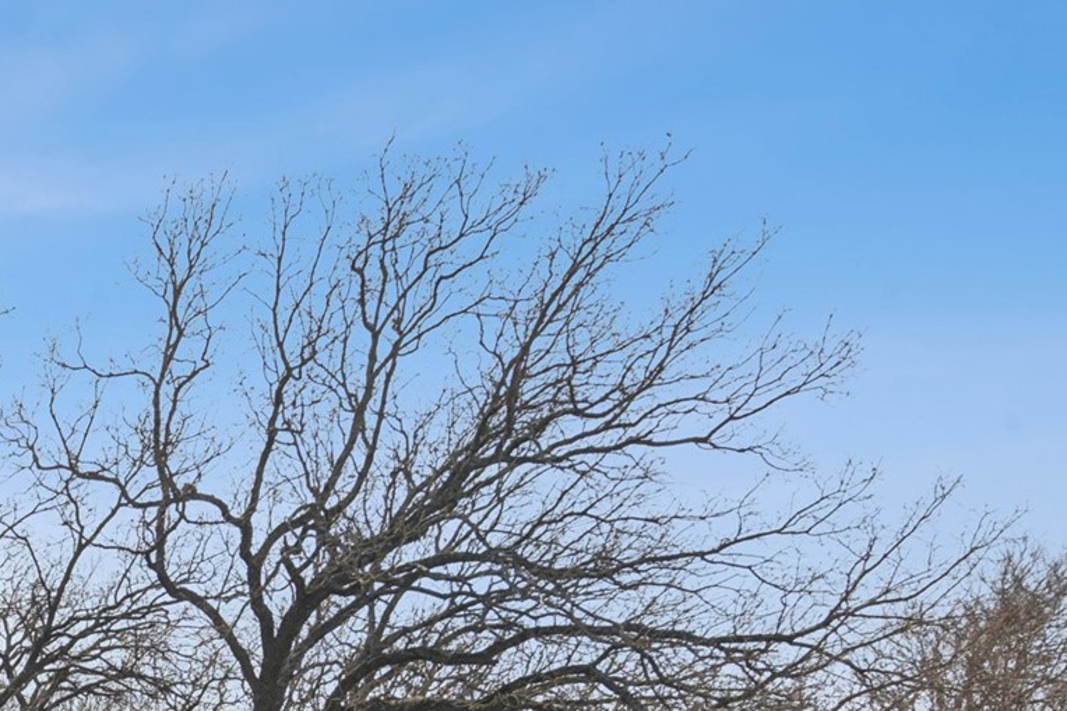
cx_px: -251
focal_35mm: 54
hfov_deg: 30.6
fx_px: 1600
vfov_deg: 21.8
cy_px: 999
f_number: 9
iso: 160
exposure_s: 1/800
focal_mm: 19
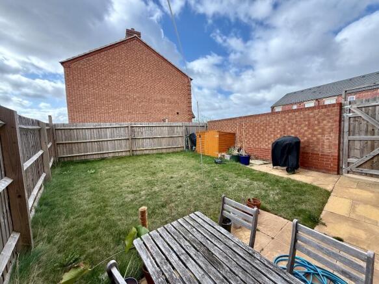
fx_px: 153
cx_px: 190
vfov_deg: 85.7
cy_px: 142
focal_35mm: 14
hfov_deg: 102.1
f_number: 2.2
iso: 64
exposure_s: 1/638
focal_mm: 2.22
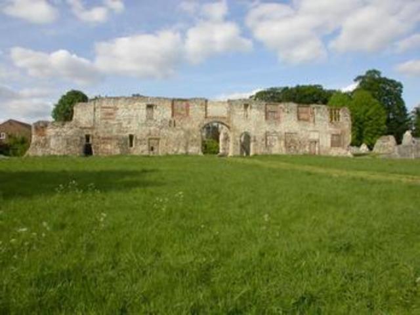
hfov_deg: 49.0
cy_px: 158
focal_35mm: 38
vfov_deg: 37.7
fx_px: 461
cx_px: 210
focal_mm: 7.85
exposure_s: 1/287
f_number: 6.7
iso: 100
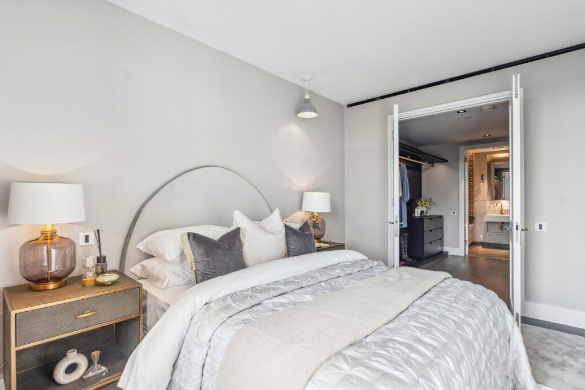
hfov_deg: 96.7
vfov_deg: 73.8
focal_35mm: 16
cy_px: 195
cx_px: 292
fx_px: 260
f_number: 11
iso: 400
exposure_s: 1/25
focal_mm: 16
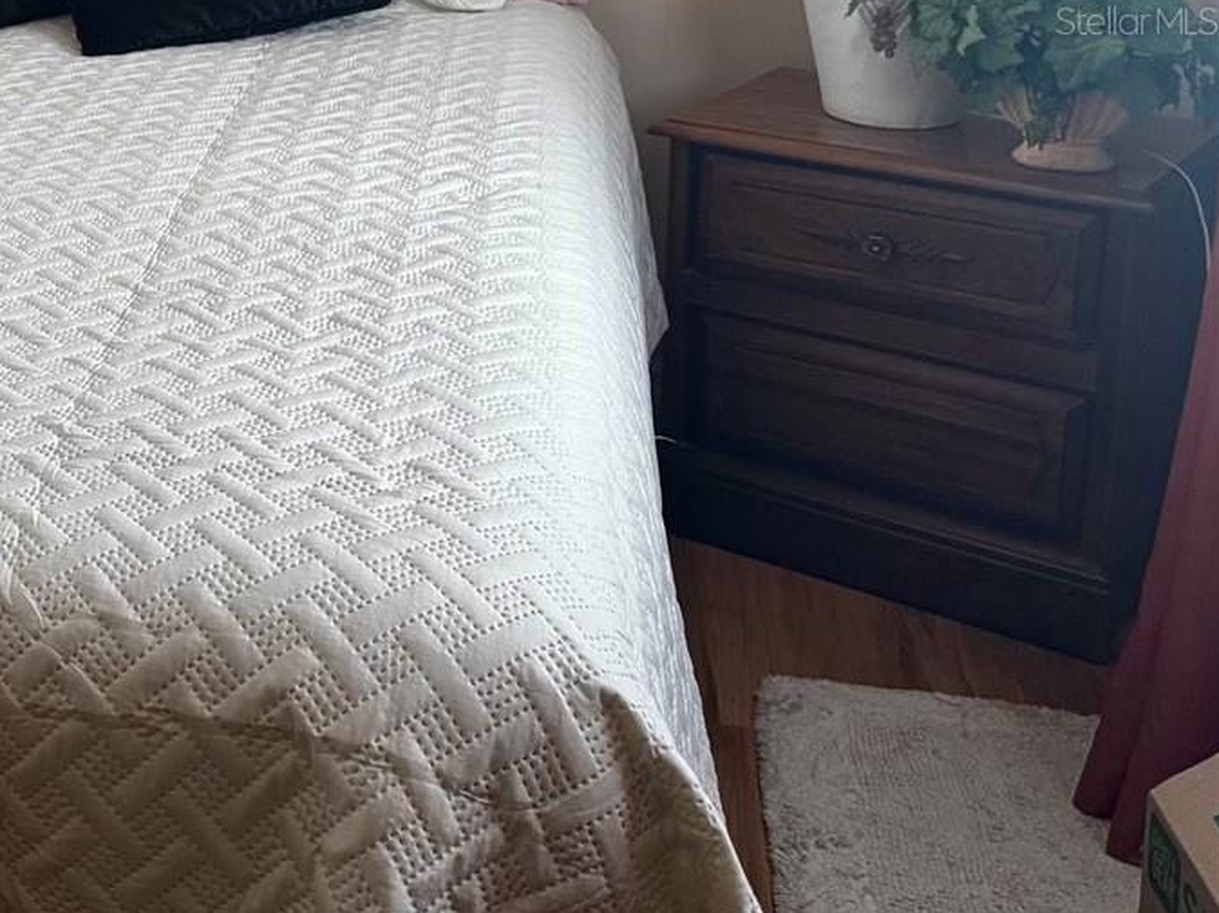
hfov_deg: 29.4
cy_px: 20
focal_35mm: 57
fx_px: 2007
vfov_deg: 24.6
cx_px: -221
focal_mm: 6.76
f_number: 1.78
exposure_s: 1/60
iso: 250
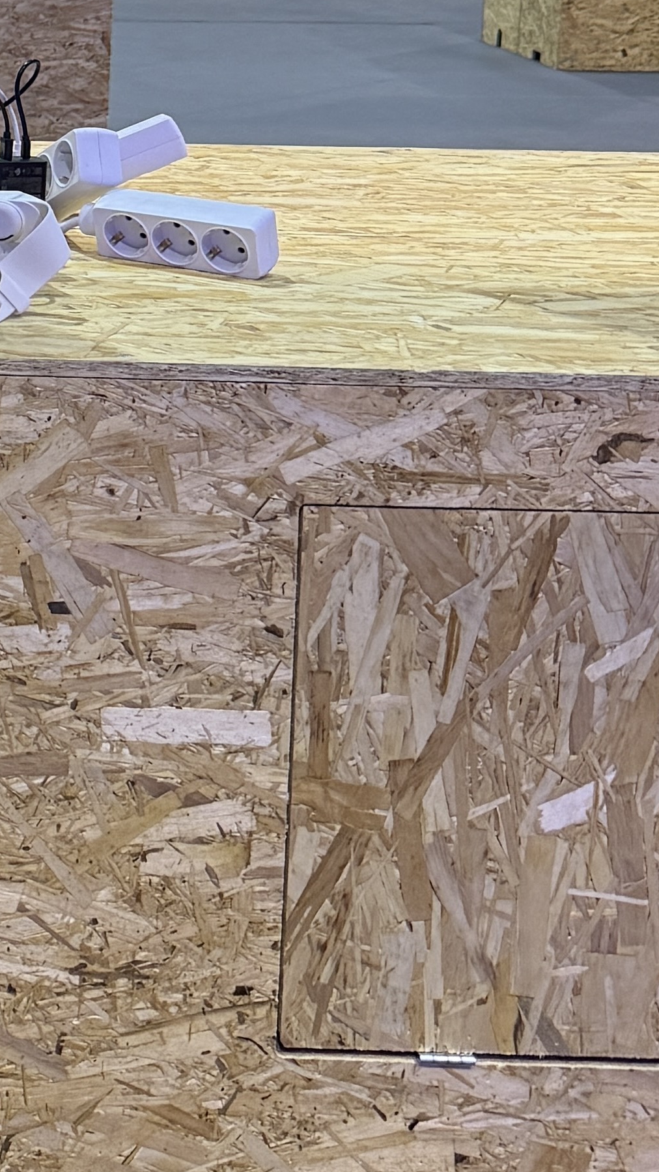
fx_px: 2578
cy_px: 30
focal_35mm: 83
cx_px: -587
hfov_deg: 13.0
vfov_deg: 24.5
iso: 200
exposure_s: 1/50
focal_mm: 6.76
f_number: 1.78
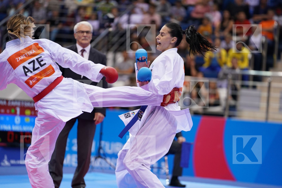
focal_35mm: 198
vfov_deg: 6.9
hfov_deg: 10.4
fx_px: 1551
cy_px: 94
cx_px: 141
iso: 1600
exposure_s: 1/1000
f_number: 2.8
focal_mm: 198
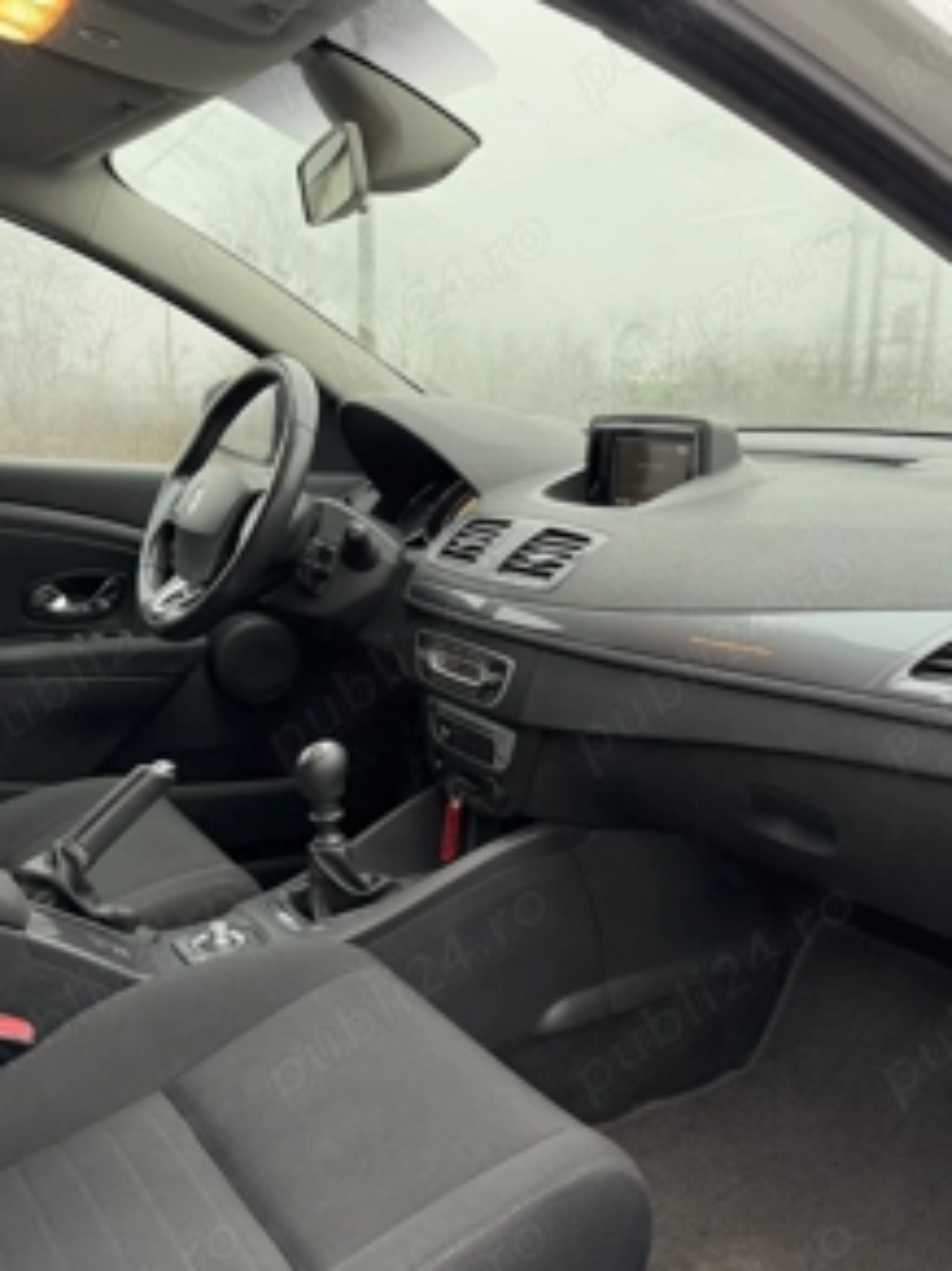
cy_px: 729
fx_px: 1211
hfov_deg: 42.8
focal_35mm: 33
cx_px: 559
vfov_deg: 55.2
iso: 200
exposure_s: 1/97
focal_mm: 6.76
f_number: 1.78
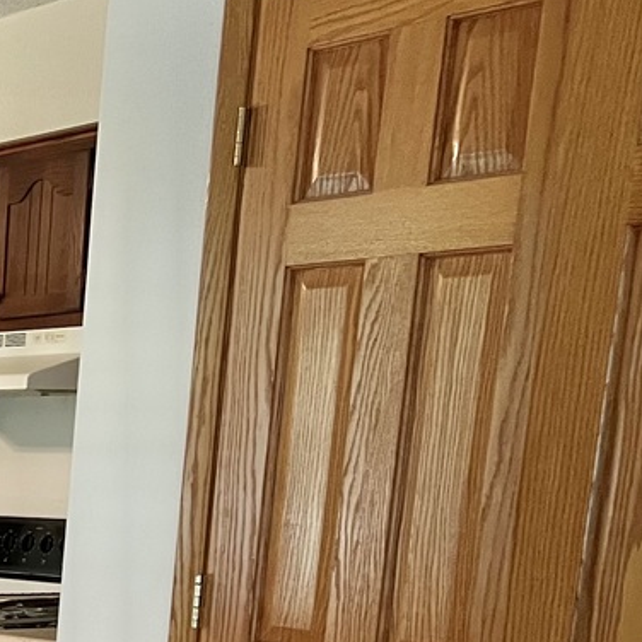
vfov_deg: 18.3
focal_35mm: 88
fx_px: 1846
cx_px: -429
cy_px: 845
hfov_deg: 17.0
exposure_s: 1/60
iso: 250
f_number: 1.5
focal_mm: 5.7
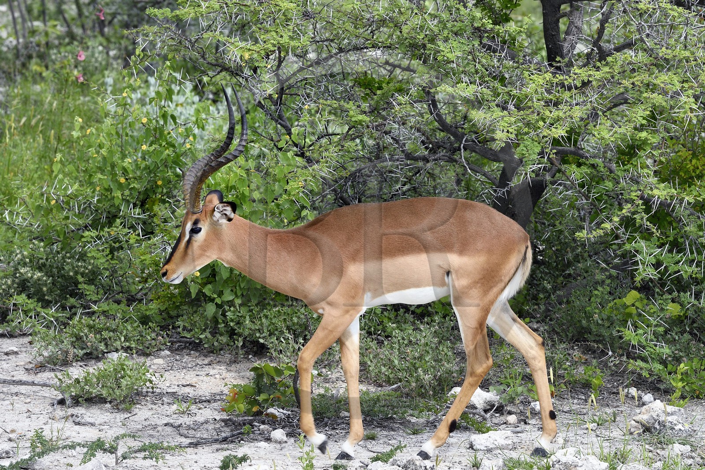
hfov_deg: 7.4
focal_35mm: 280
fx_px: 5482
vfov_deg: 4.9
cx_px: 352
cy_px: 235
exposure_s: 1/400
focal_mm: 280
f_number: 10
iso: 400
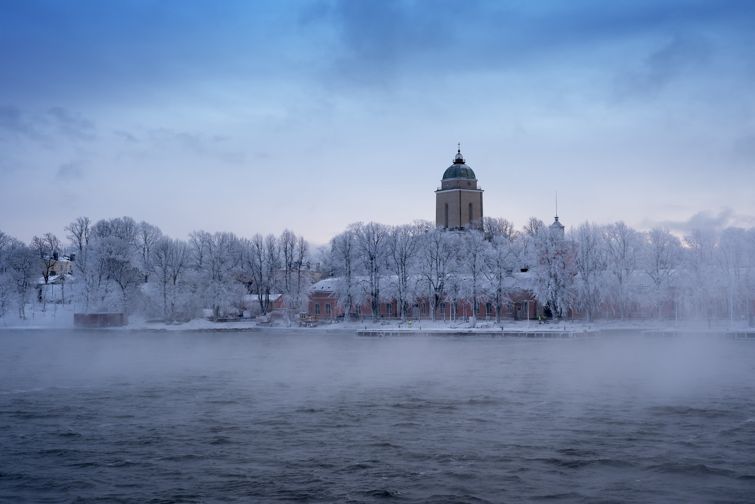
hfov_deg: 39.6
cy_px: 252
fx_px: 1049
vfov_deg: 27.0
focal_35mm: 50
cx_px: 378
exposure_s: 1/250
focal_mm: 50
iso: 220
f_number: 8
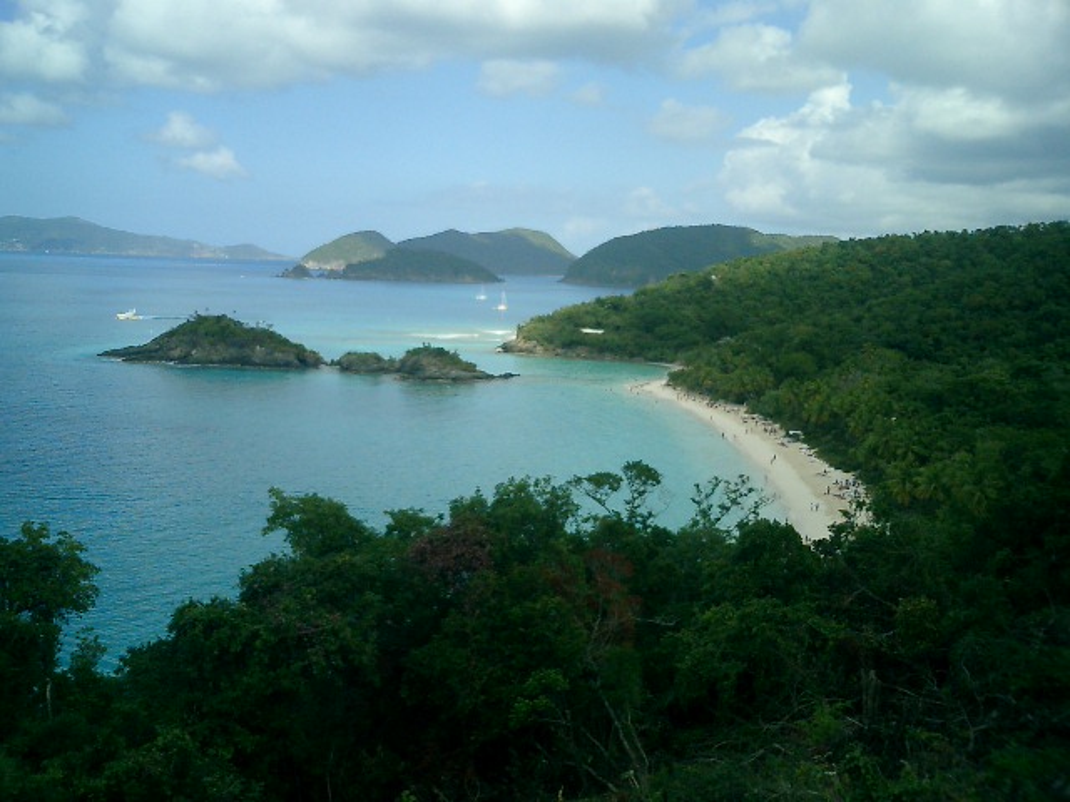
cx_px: 535
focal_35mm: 36
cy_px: 401
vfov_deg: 39.7
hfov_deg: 51.4
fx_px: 1113
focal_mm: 7.5
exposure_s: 1/2000
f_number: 3.2
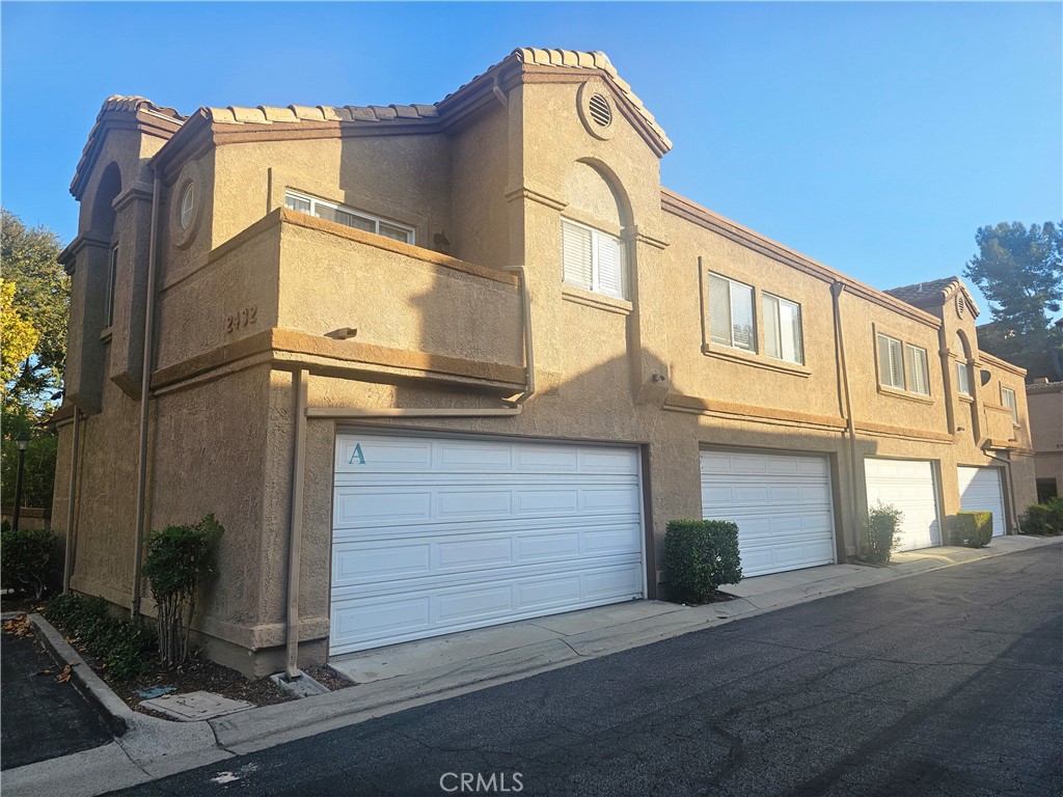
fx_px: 706
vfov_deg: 58.9
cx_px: 532
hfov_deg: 73.9
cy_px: 398
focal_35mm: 23
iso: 10
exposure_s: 1/296
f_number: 1.7
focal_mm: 6.3
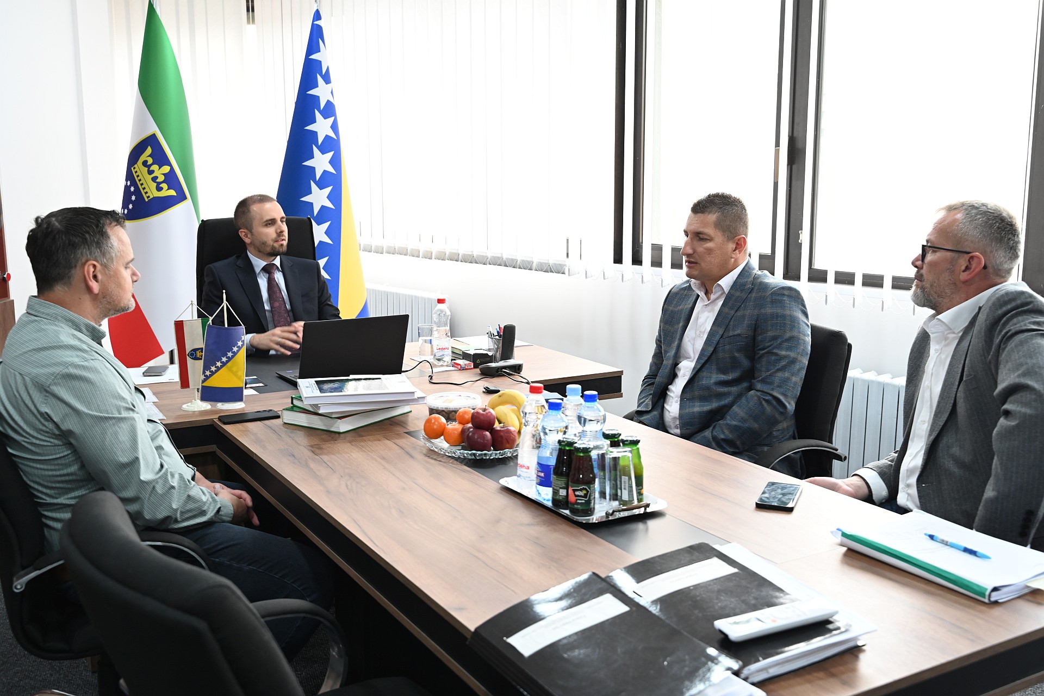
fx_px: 1044
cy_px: 348
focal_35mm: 36
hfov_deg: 53.1
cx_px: 522
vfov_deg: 36.9
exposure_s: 1/50
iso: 720
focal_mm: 36
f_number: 4.5
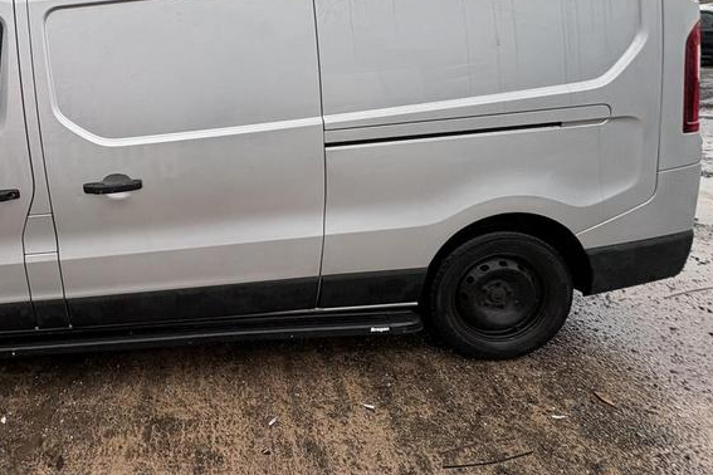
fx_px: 455
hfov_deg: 70.1
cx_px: 163
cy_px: 124
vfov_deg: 52.9
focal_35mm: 23
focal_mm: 2.22
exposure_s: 1/99
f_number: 2.2
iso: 64
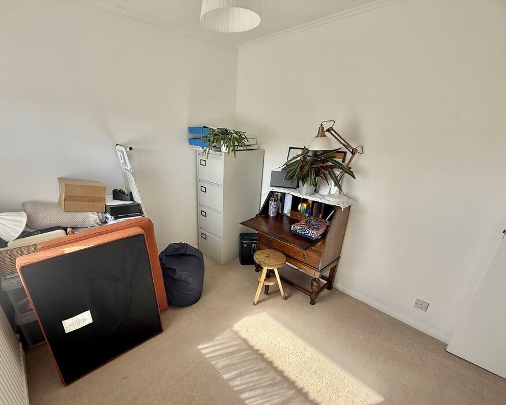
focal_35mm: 16
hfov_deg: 92.9
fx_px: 240
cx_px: 231
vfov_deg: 80.2
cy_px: 221
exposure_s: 1/99
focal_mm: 2.22
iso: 40
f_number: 2.2
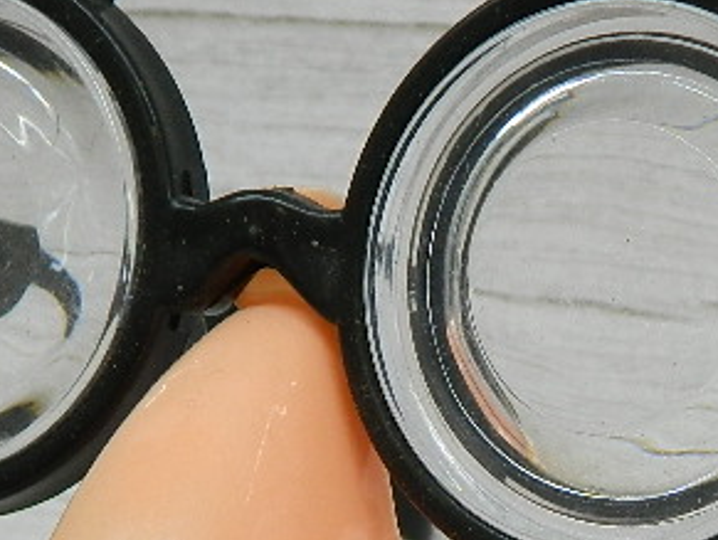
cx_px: 624
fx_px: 2554
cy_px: 540
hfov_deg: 15.8
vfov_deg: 11.9
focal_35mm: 123
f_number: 3.3
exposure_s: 1/60
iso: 80
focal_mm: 6.2
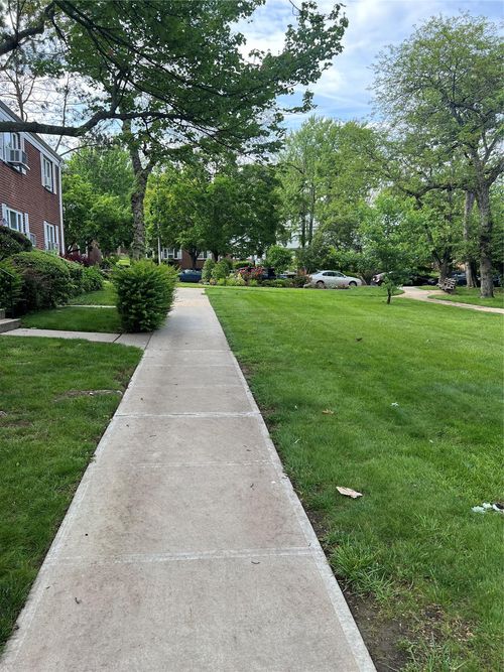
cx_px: 252
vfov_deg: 67.3
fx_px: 505
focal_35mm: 26
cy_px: 336
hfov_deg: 53.0
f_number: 1.5
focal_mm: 5.7
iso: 50
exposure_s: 1/569
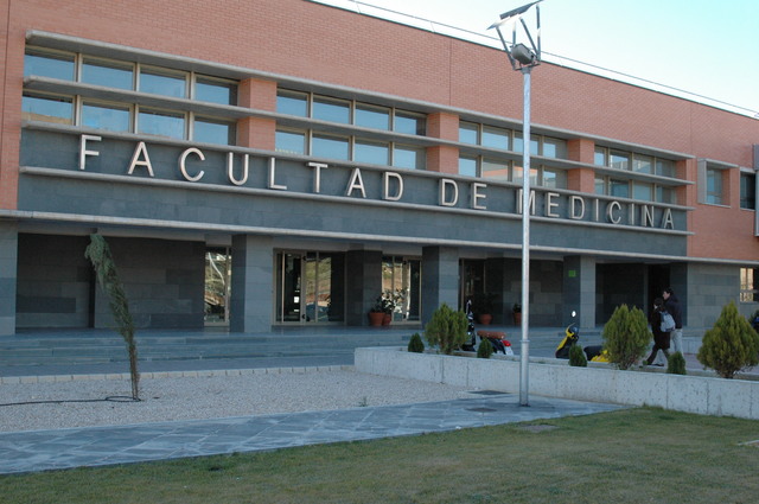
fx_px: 884
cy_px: 252
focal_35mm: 42
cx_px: 380
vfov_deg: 31.8
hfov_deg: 46.5
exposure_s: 1/320
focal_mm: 28
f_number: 9
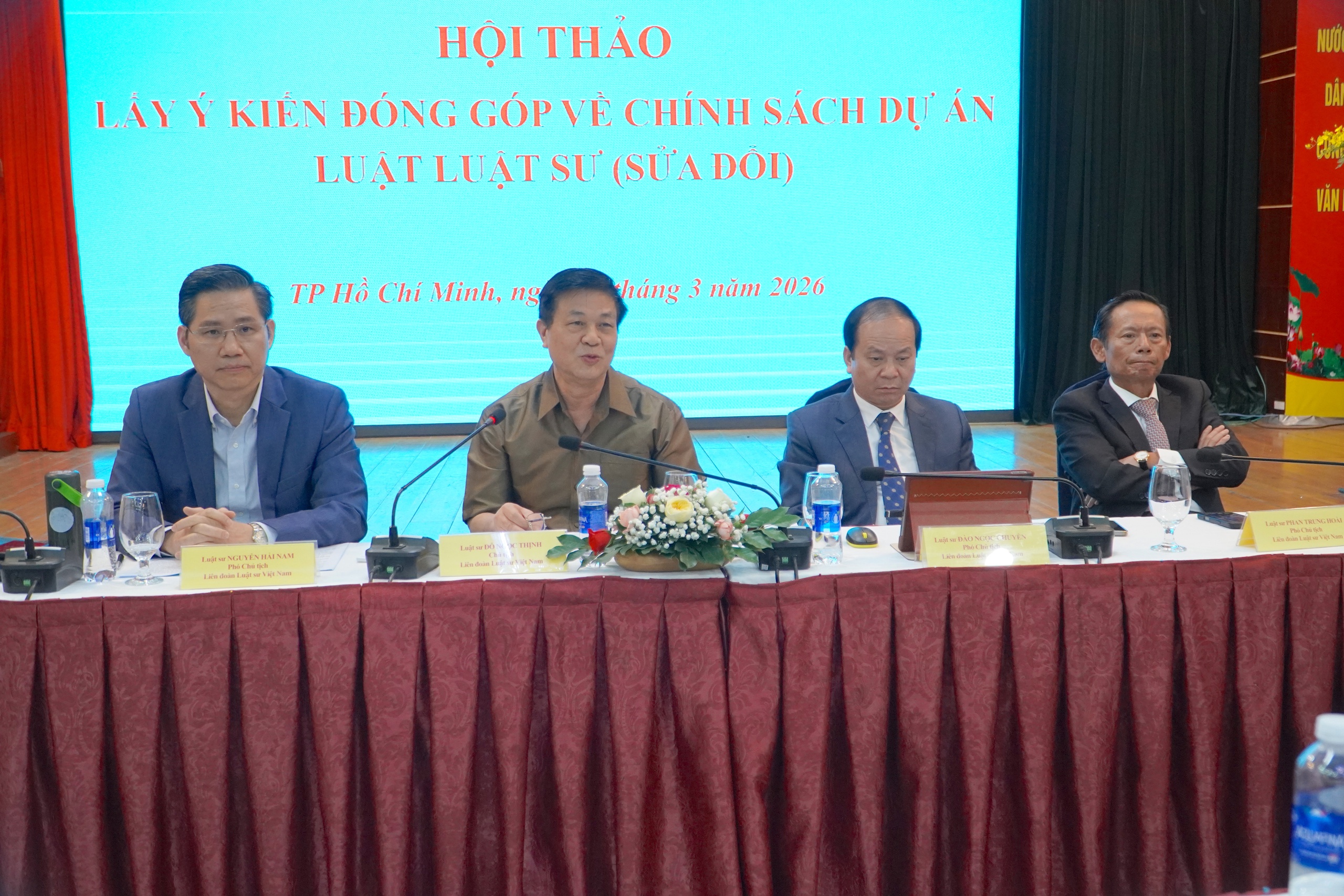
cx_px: 672
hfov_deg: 55.1
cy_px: 448
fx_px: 1288
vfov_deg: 38.4
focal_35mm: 34
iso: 2000
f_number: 4
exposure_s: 1/160
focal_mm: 23
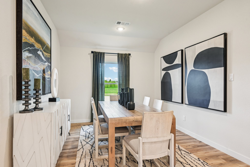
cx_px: 125
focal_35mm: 19
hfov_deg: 86.9
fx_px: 132
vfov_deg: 64.5
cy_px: 84
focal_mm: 19
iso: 400
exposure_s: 1/20
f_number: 8
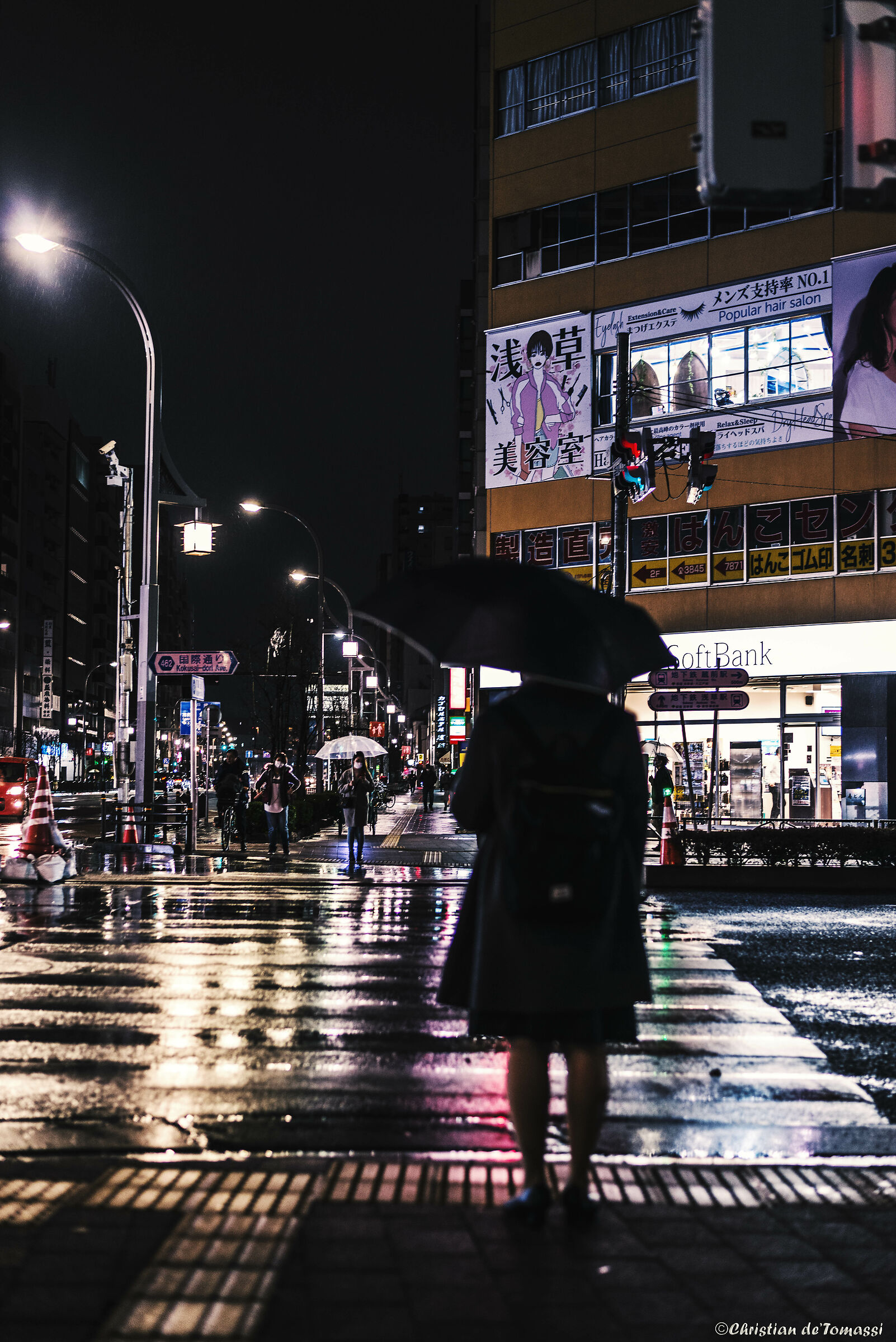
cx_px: 448
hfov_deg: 27.0
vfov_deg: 39.6
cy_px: 671
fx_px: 1865
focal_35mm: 50
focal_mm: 50
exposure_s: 1/50
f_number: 2.5
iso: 640
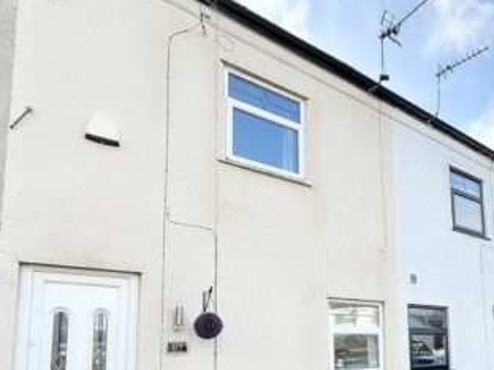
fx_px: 343
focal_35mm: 24
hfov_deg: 68.3
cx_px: 352
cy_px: 311
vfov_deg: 52.0
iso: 32
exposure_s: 1/457
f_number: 1.8
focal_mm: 1.57
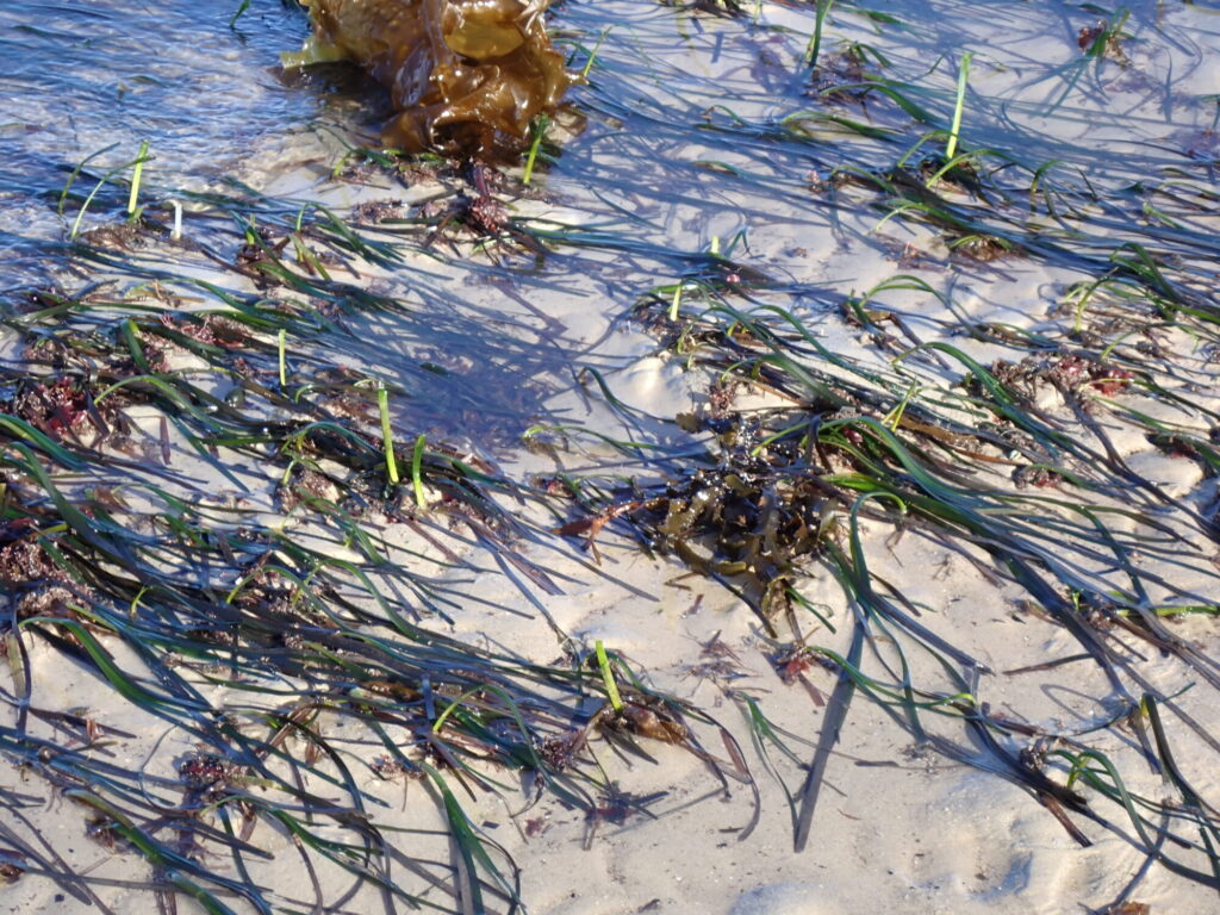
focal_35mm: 100
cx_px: 610
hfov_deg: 19.6
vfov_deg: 14.8
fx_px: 3524
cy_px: 458
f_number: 4.9
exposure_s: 1/160
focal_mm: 18
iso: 100
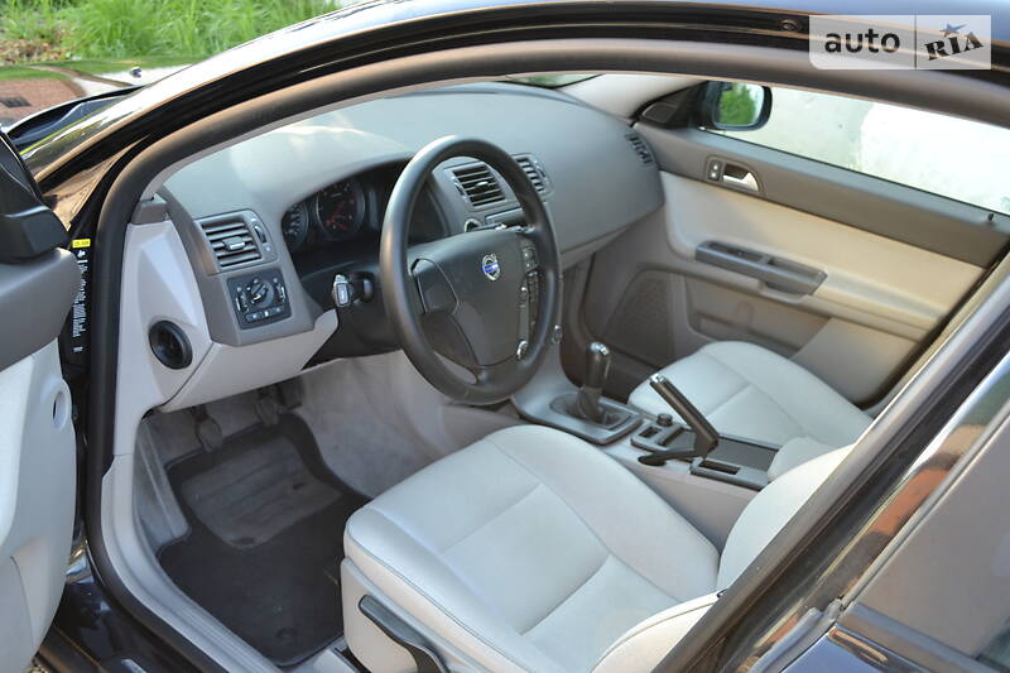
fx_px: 926
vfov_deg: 40.0
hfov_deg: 57.2
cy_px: 336
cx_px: 505
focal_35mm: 33
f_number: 4.5
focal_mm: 22
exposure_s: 1/80
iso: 400
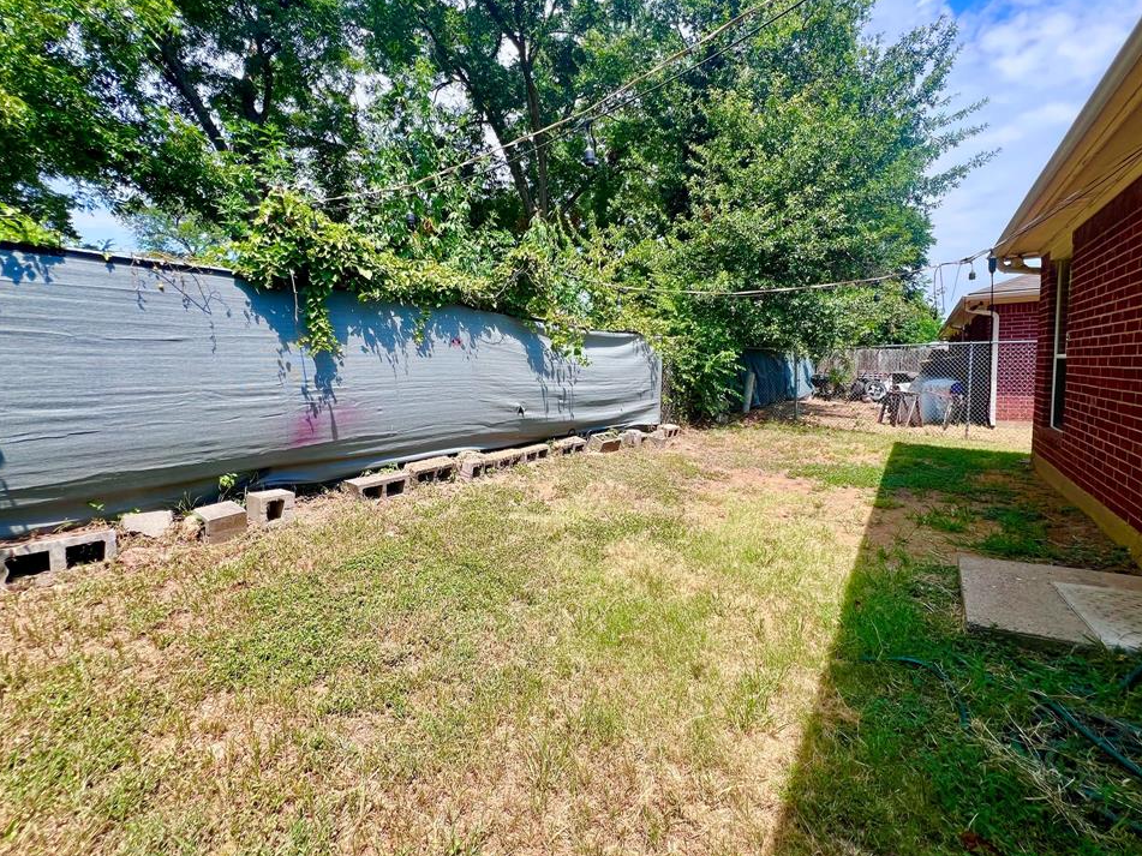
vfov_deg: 85.6
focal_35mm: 14
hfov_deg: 102.0
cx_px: 586
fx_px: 462
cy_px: 411
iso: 32
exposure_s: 1/809
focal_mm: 1.57
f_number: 1.8
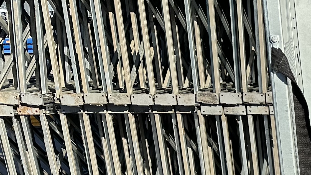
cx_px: 557
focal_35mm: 94
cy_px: 294
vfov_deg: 12.0
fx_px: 775
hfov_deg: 18.1
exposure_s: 1/3356
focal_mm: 6.86
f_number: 1.78
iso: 80
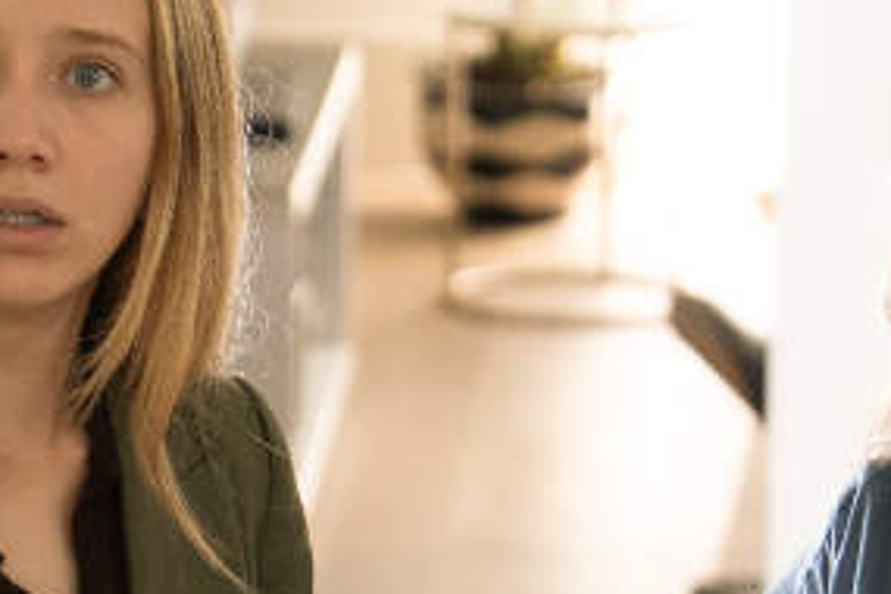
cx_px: 544
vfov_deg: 3.7
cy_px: 785
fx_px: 9157
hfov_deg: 5.6
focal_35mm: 370
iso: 1000
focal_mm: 59
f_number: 2.8
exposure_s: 1/100
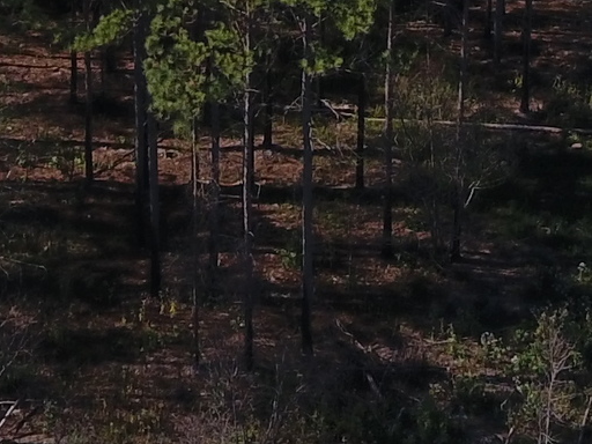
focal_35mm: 120
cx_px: 437
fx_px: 2052
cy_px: -453
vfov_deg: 11.2
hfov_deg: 16.3
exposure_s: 1/1030
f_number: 2.8
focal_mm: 3.61
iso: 100
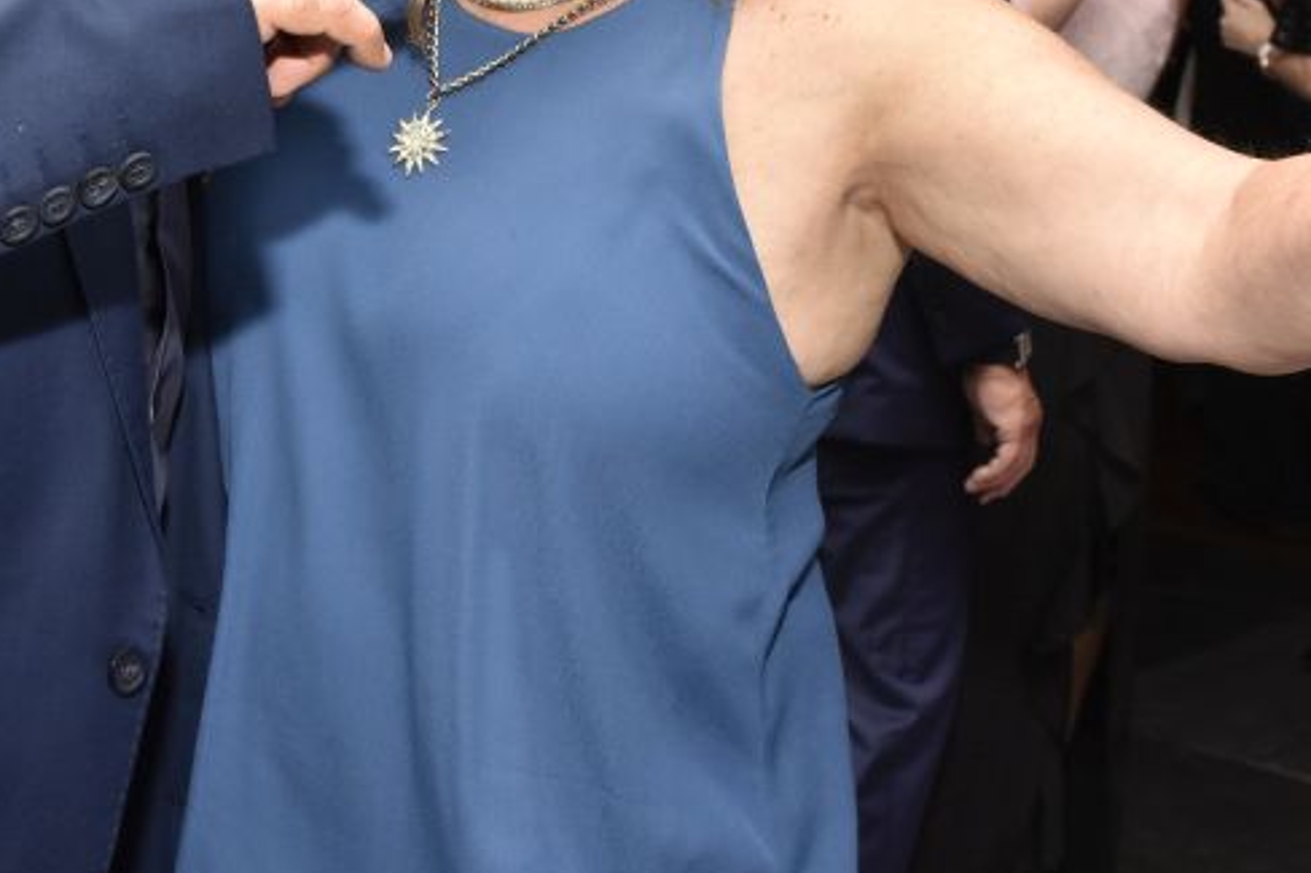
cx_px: 387
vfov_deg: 21.1
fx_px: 2293
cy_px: 90
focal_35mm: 63
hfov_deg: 31.5
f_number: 5.6
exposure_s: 1/200
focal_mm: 20
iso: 1000
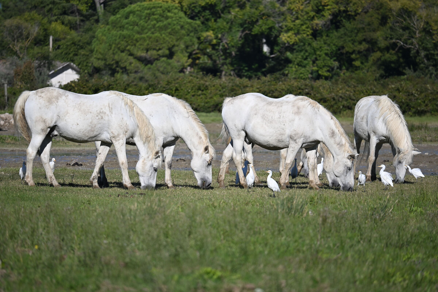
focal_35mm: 375
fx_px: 4562
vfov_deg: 3.7
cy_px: 146
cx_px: 219
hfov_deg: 5.5
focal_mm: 250
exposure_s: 1/800
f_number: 6.3
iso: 100
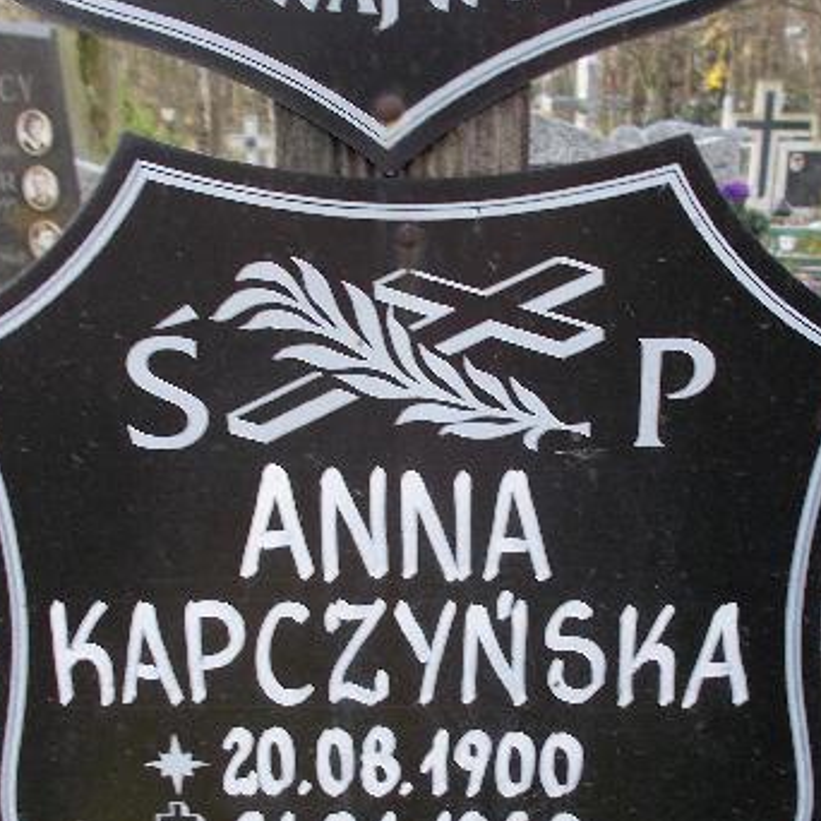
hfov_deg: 39.2
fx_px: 1154
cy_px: 473
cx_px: 425
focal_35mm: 43
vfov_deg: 39.1
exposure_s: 1/40
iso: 80
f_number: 3.2
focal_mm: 4.6
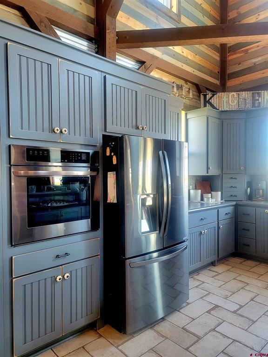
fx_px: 248
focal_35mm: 24
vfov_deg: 71.6
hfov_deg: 56.8
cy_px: 178
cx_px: 134
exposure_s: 1/60.2
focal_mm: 6.7
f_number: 1.8
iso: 160
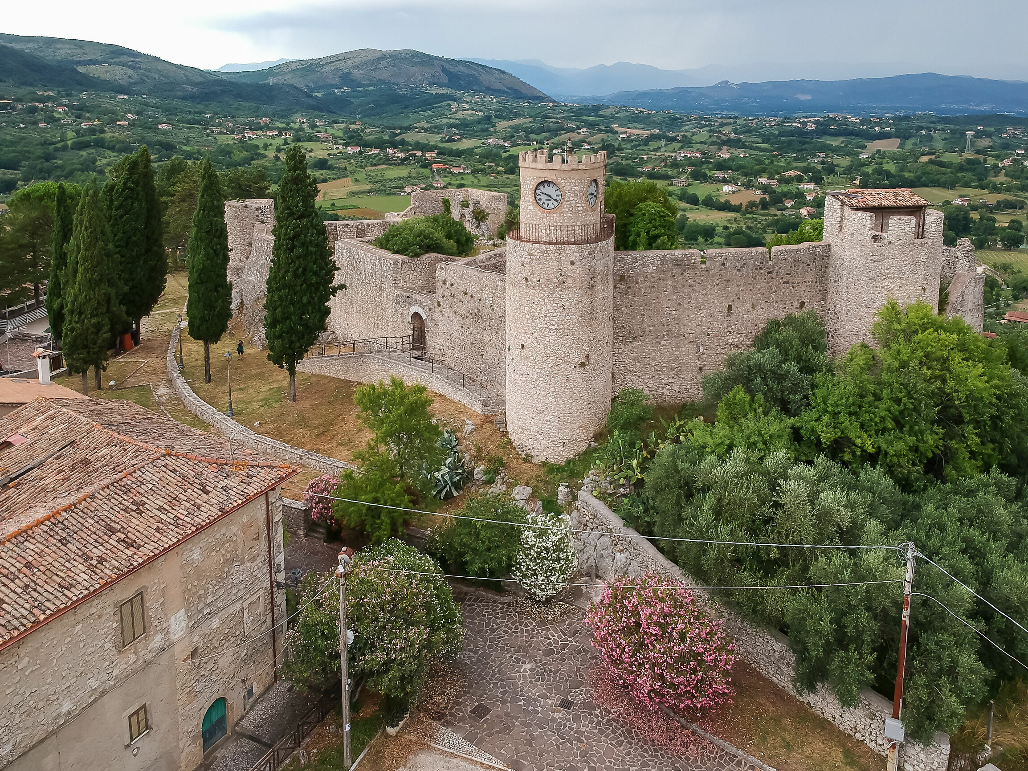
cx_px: 521
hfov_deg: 67.3
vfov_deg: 53.1
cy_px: 375
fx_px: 772
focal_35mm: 26
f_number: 2.6
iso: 100
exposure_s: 1/320
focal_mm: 4.49
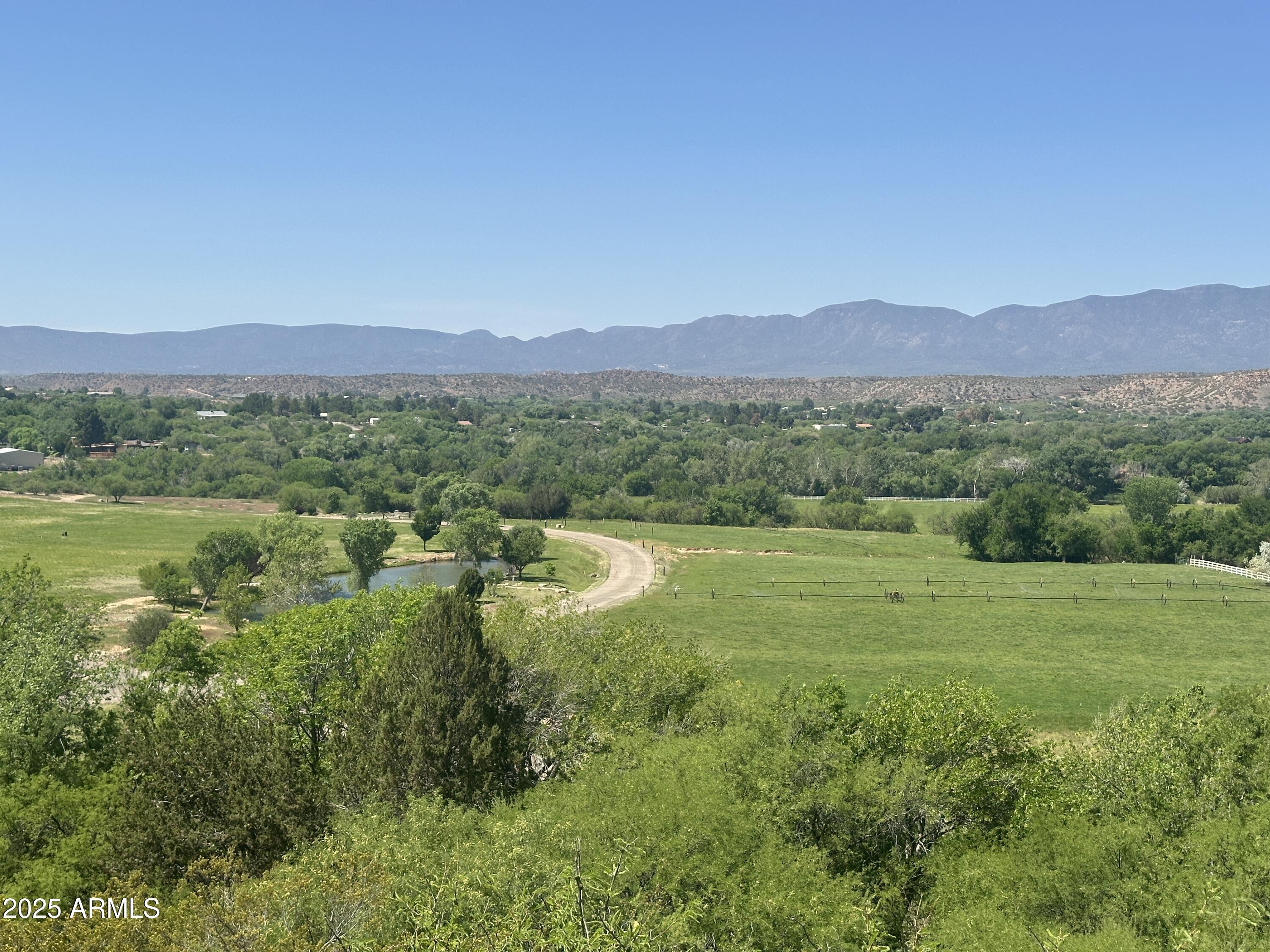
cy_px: 476
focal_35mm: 48
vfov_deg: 30.3
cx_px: 635
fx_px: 1761
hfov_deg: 39.7
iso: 64
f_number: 1.78
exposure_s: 1/4016
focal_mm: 6.86
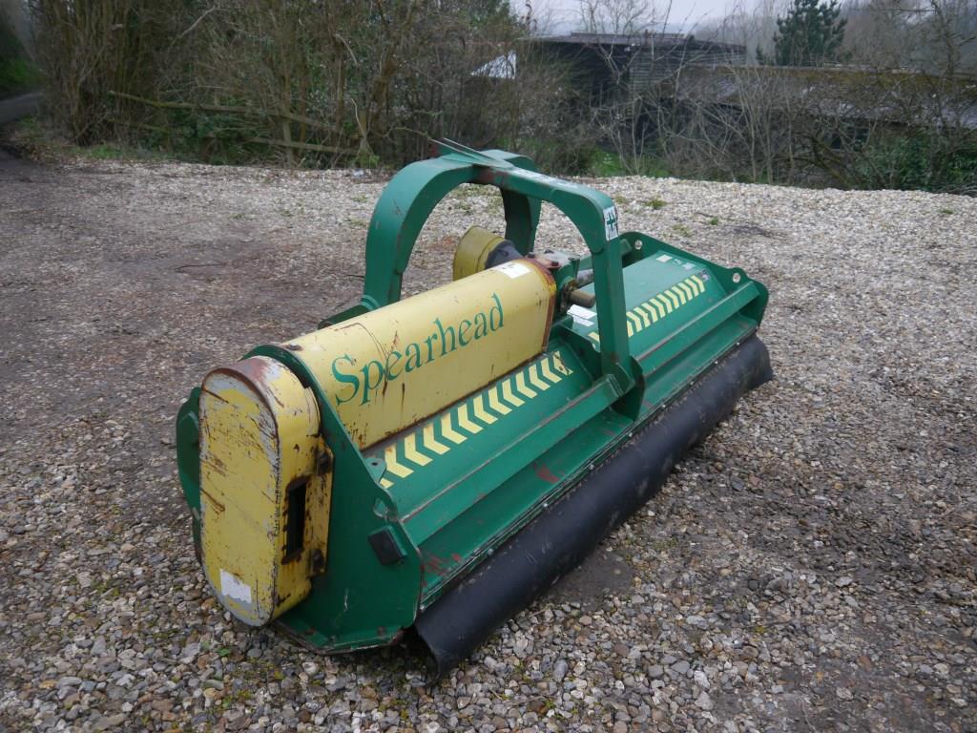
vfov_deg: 46.8
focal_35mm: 30
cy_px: 366
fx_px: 847
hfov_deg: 60.0
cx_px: 488
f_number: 3.5
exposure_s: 1/60
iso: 160
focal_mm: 15
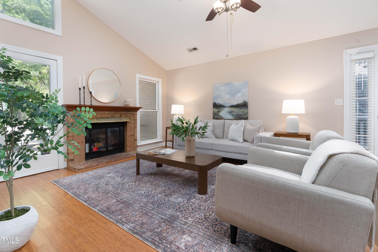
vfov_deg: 73.8
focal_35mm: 16
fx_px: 168
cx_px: 189
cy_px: 126
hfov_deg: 96.7
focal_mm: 16
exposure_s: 1/125
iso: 320
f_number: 7.1
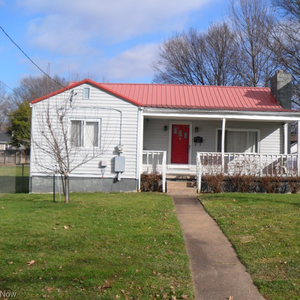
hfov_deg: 39.8
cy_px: 148
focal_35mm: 42
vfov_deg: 40.0
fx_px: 412
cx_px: 182
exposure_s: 1/250
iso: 80
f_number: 7.6
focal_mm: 6.3
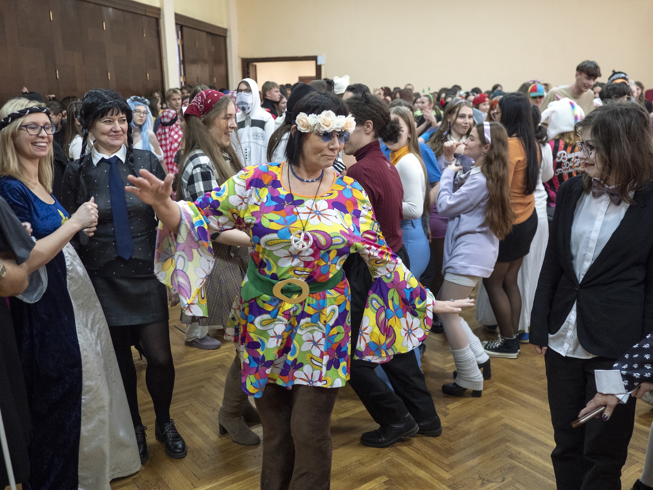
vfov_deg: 41.8
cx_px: 326
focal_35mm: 34
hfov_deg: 54.0
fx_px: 641
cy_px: 245
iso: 1600
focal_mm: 17
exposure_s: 1/125
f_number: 1.8
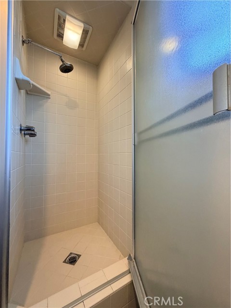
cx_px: 116
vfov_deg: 102.1
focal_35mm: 14
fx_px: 125
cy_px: 154
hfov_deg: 85.7
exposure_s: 1/60
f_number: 2.2
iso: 250
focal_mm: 2.22
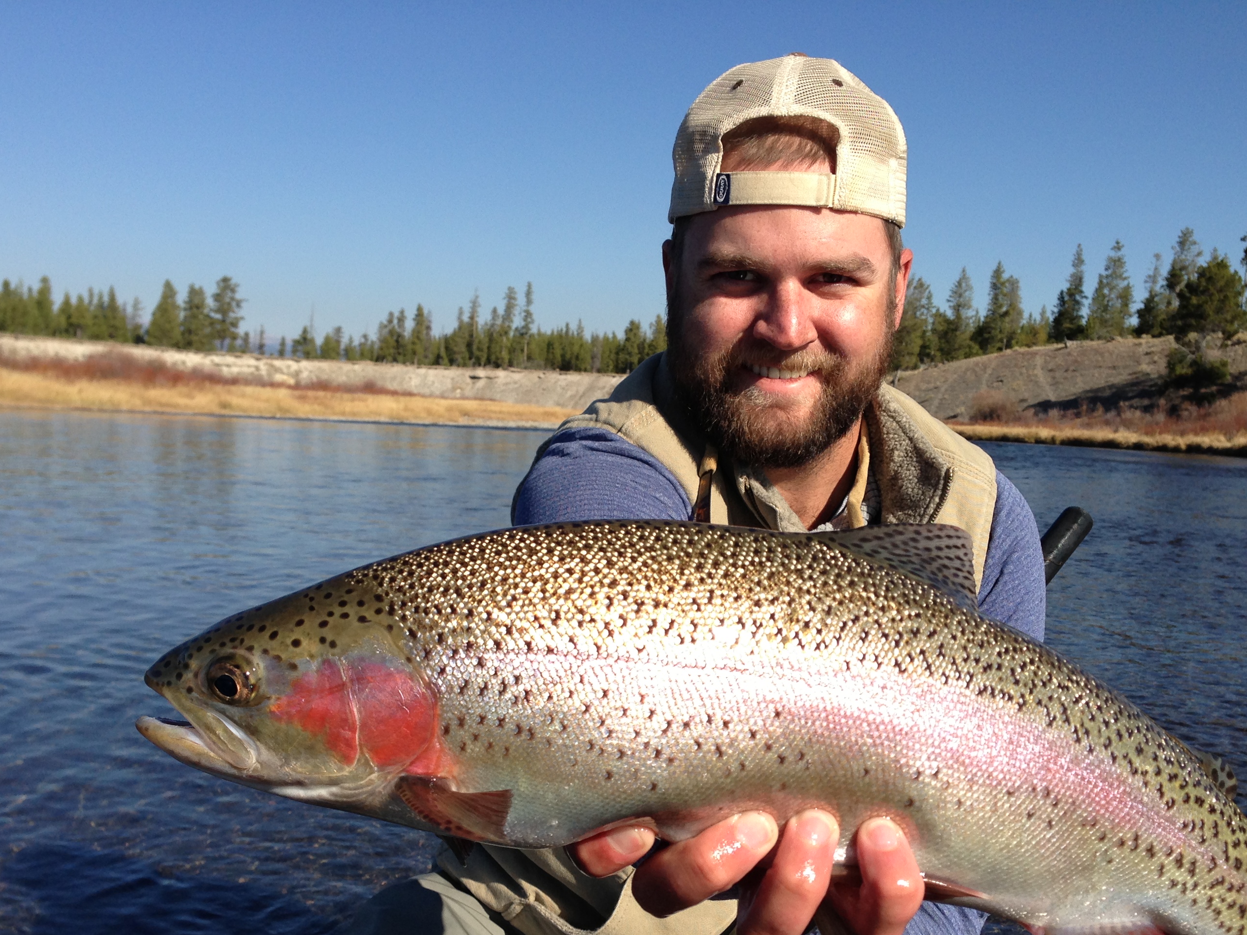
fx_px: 1513
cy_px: 594
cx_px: 617
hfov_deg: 44.8
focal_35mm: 42
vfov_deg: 34.1
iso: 50
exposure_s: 1/1427
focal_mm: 4.13
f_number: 2.4
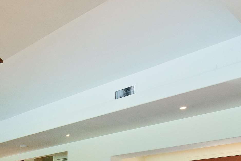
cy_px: 224
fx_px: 328
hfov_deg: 34.4
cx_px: -28
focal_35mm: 49
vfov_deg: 23.5
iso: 1400
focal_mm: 15
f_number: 16
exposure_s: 1/15
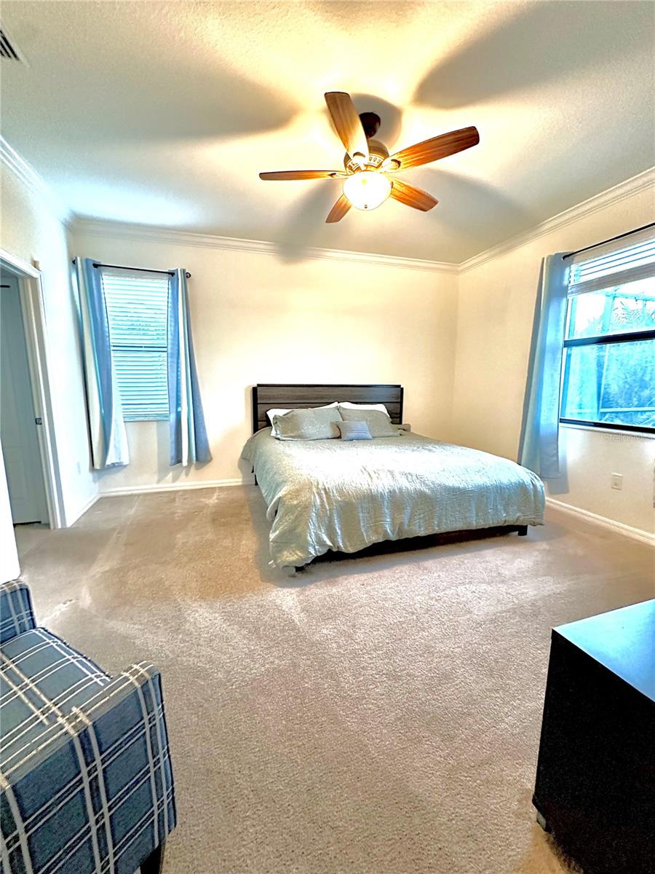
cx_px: 328
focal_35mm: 14
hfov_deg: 85.7
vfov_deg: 102.1
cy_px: 437
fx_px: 353
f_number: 2.2
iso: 800
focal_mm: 2.22
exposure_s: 1/60
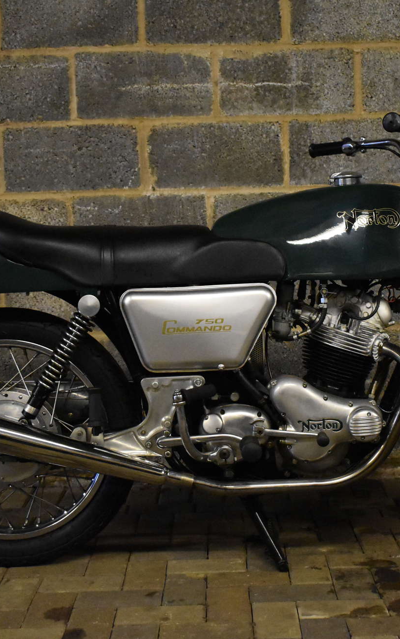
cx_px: 263
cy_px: 321
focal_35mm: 56
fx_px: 977
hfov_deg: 23.1
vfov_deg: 36.3
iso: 6400
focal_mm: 24
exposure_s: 1/125
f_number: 4
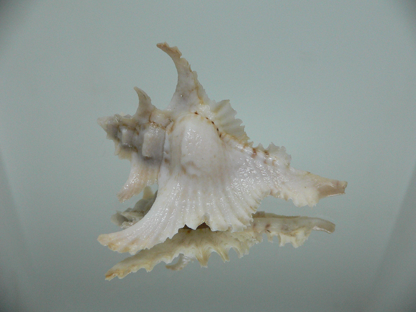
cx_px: 208
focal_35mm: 35
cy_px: 156
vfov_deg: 40.7
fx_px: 421
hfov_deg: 52.6
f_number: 2.8
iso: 200
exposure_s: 1/60
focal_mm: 4.6
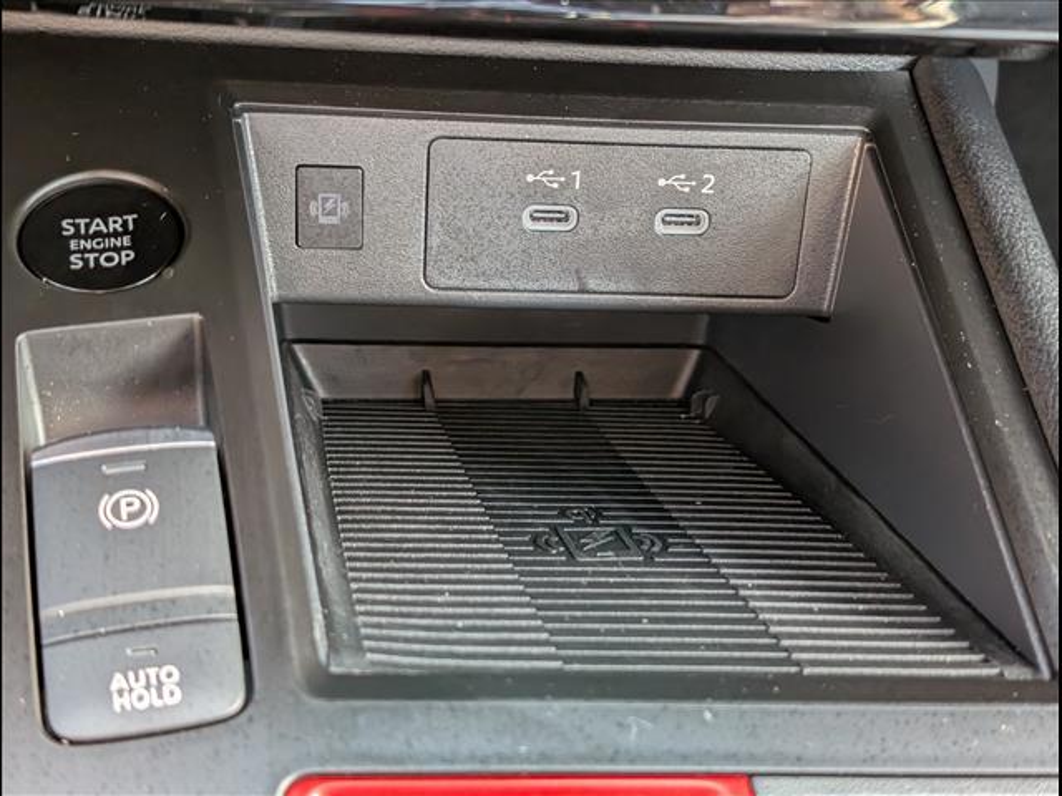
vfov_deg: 29.7
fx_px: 1503
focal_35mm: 49
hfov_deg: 38.9
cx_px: 531
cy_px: 398
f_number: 1.68
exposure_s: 1/167
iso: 266
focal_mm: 6.9
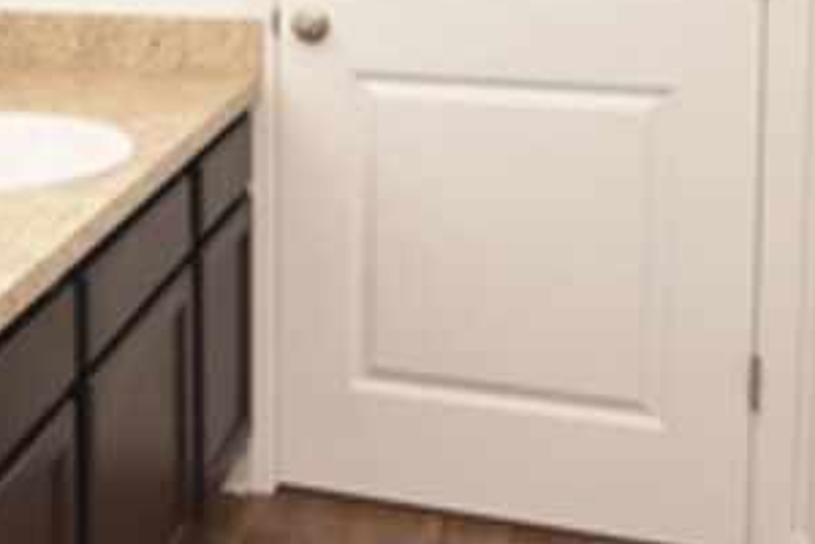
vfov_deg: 20.1
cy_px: -79
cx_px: -101
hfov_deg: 28.3
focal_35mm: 64
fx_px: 1449
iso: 400
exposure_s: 1/60
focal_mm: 10
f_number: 4
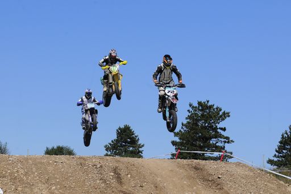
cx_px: 146
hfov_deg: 15.2
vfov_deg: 10.1
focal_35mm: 135
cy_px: 97
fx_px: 1090
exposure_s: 1/1600
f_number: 9
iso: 400
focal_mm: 90
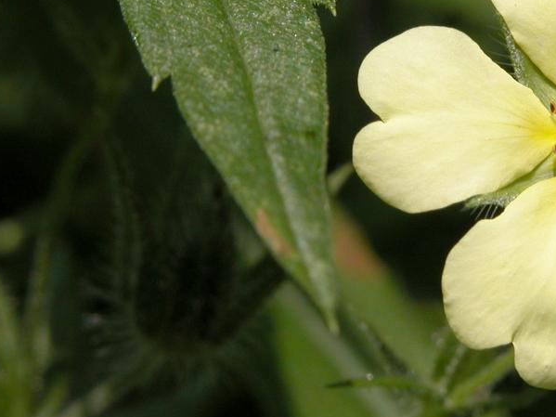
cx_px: 574
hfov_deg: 5.3
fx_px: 6038
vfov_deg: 4.0
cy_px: 163
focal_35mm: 376
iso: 100
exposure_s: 1/466
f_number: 7.1
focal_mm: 44.7
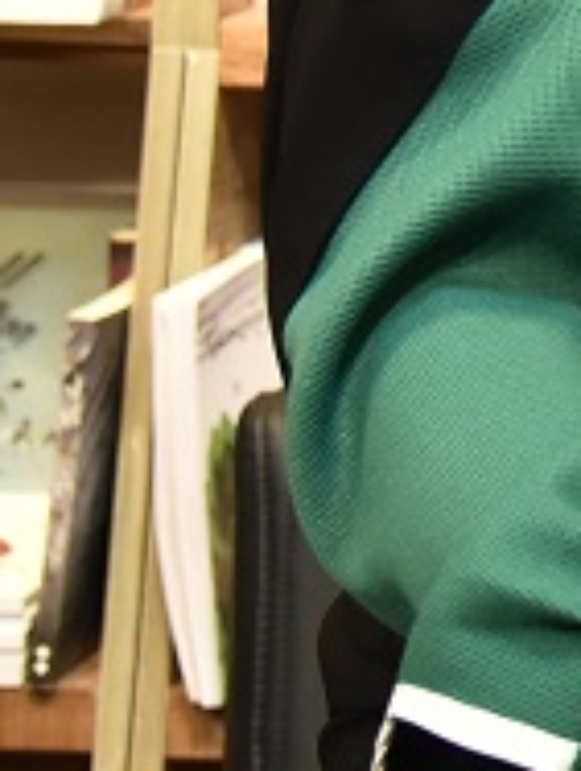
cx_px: 1628
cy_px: -435
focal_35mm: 191
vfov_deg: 10.0
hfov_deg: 7.1
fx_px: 4260
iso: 2000
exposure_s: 1/100
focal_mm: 31
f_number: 4.5
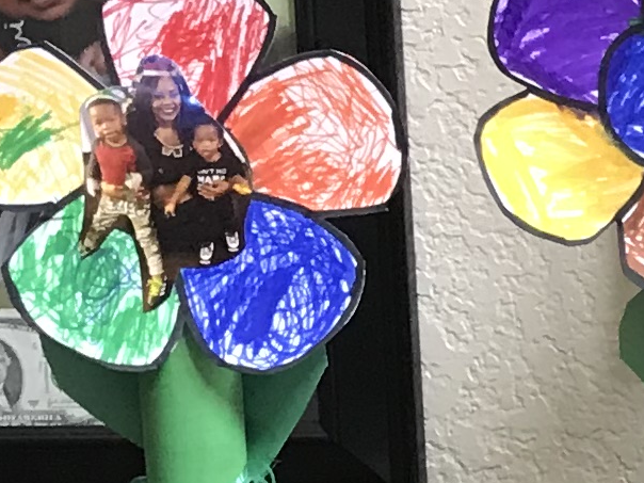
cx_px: 1588
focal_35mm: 187
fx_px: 3479
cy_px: 541
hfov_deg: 9.4
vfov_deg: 7.9
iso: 40
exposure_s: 1/24
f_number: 1.8
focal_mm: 3.99
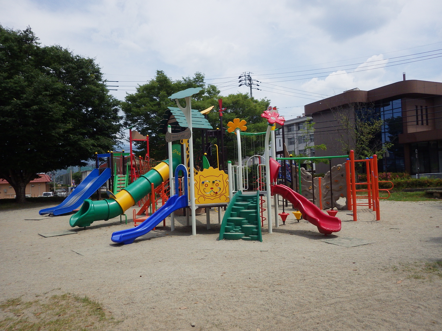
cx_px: 221
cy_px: 166
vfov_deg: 54.9
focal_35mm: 25
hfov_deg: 69.4
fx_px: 319
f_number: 7.9
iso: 250
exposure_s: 1/500
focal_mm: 4.5
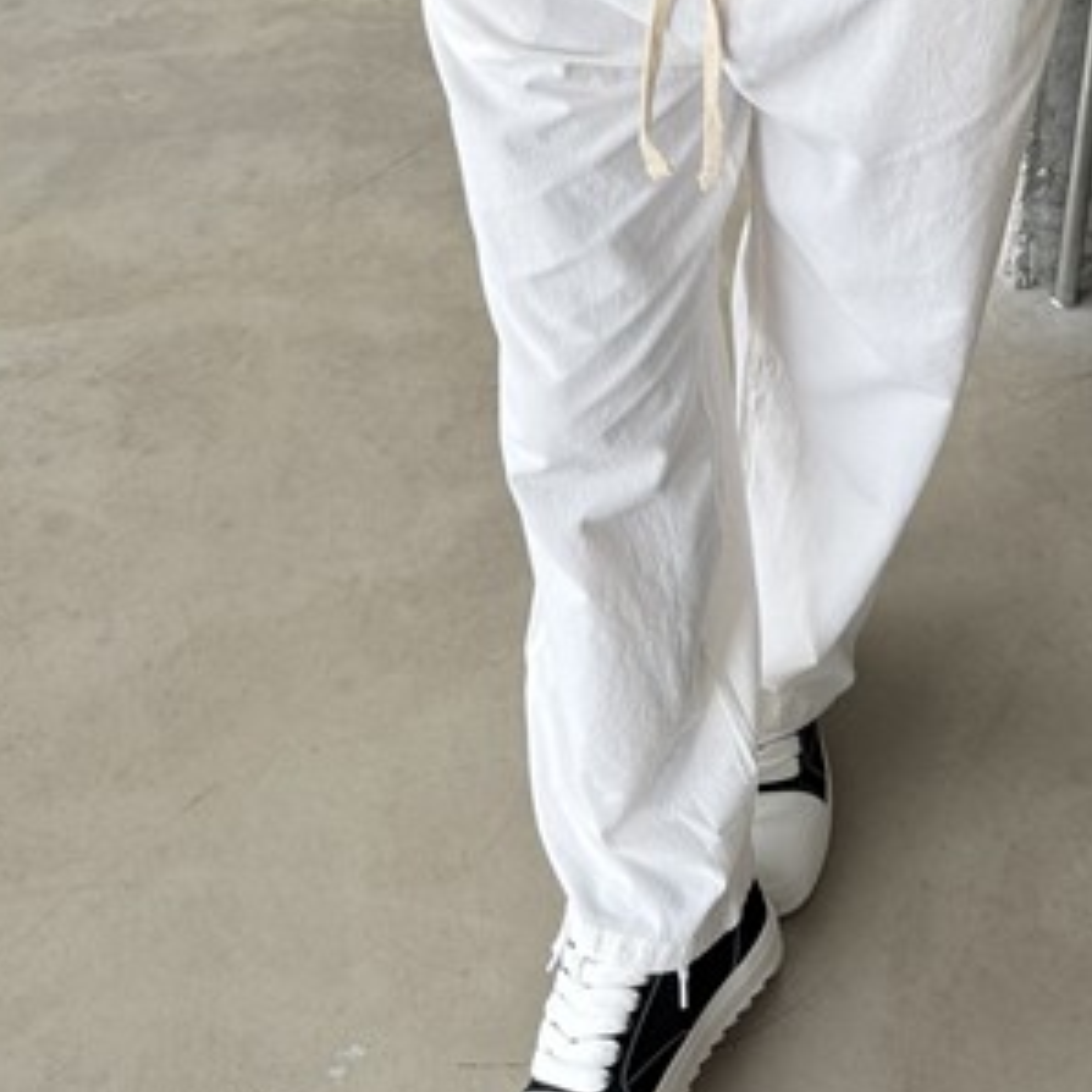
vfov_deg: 26.8
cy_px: -205
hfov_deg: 29.8
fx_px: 2034
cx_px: 755
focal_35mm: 57
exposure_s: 1/121
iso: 125
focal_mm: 6.76
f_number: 1.78
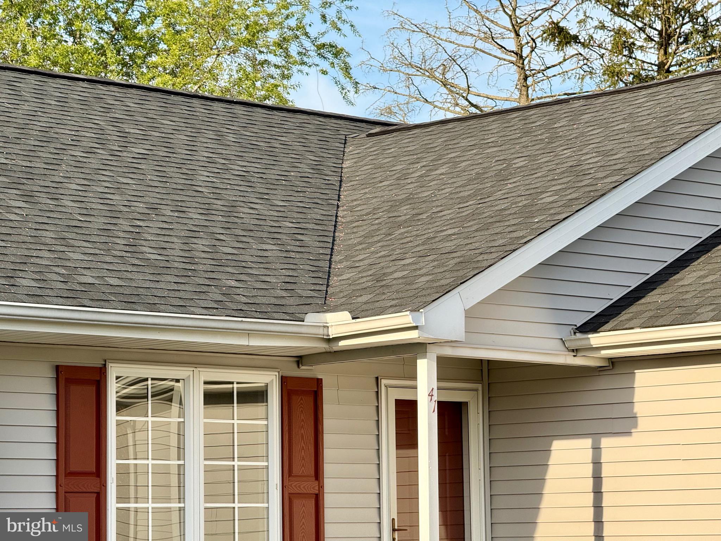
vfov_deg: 12.3
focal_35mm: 120
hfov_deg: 16.4
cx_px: 360
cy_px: 270
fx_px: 2499
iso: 50
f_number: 2.8
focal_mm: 15.66
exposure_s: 1/668
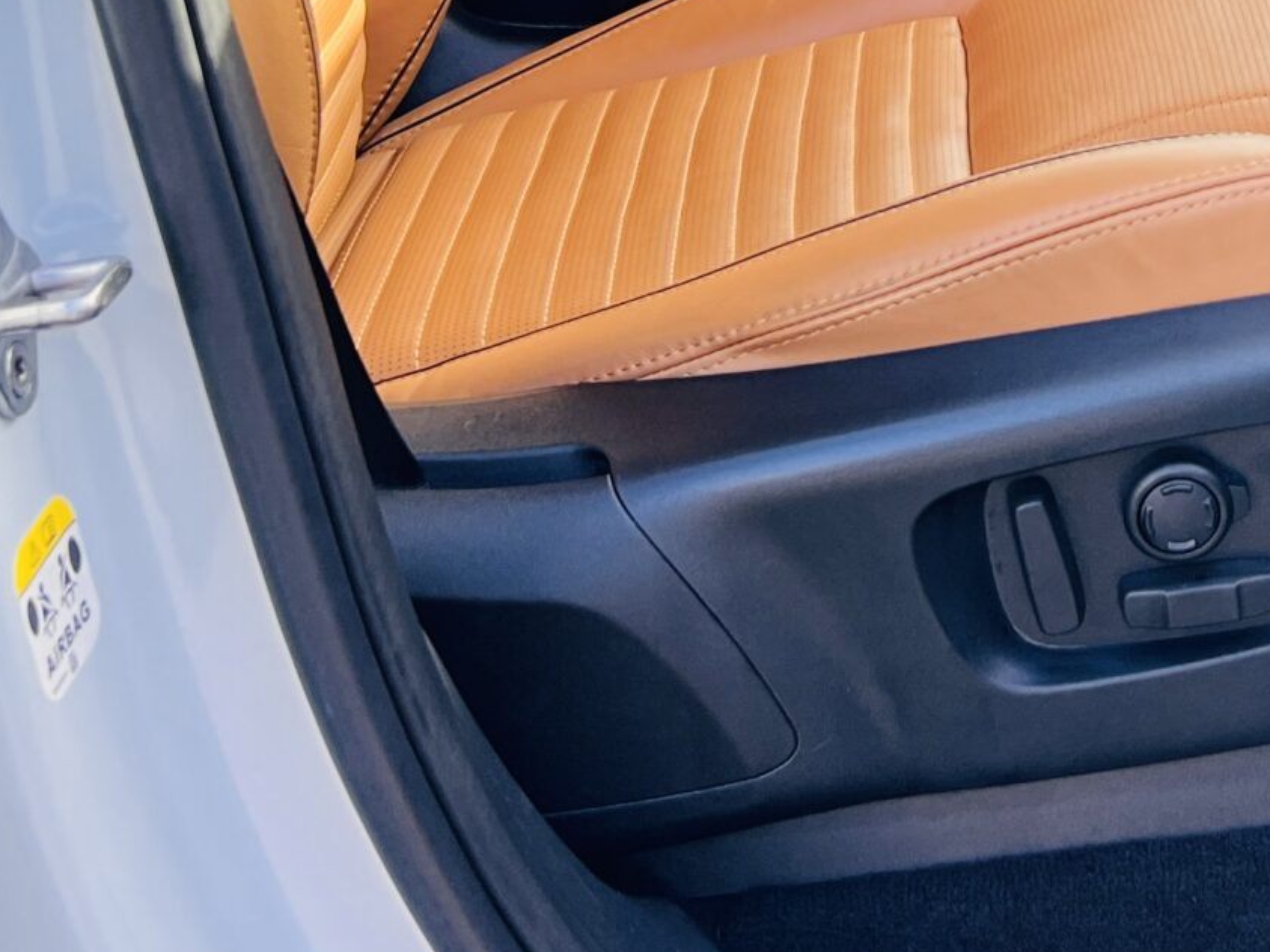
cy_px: -258
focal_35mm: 79
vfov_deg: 17.6
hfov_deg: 23.9
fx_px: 2898
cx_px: 1183
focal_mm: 5.7
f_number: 1.5
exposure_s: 1/439
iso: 50
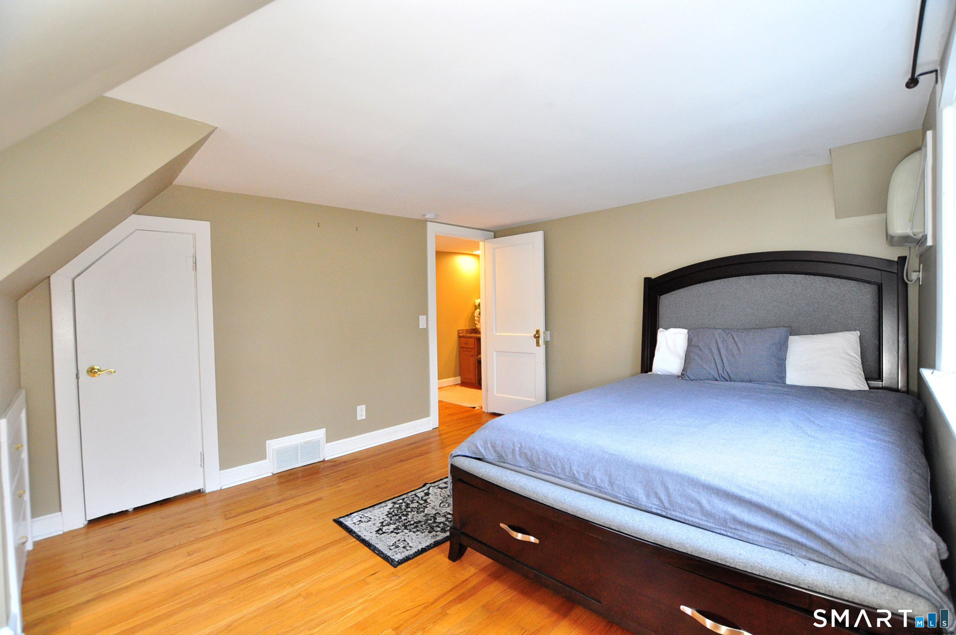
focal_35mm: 15
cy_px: 318
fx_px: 398
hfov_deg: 100.5
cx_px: 478
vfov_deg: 77.2
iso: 1250
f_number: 4.5
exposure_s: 1/60
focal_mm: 10
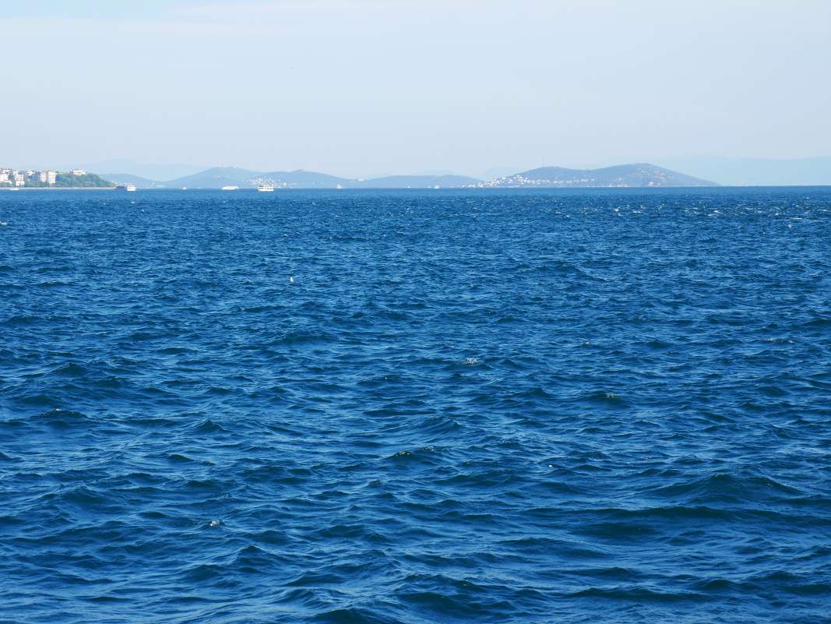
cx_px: 416
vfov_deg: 14.0
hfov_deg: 18.5
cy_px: 312
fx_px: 2546
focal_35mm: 106
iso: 200
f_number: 7.1
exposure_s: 1/320
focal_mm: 53
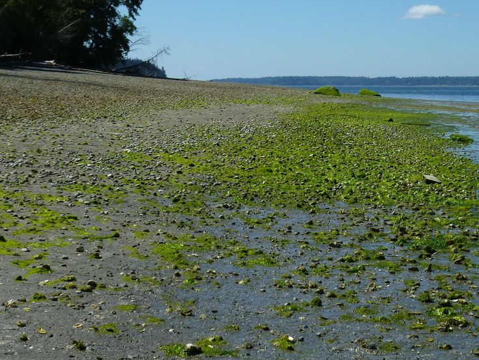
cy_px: 74
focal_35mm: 66
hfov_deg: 29.3
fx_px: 913
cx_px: 302
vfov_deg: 22.0
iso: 80
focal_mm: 6.7
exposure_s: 1/800
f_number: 3.9
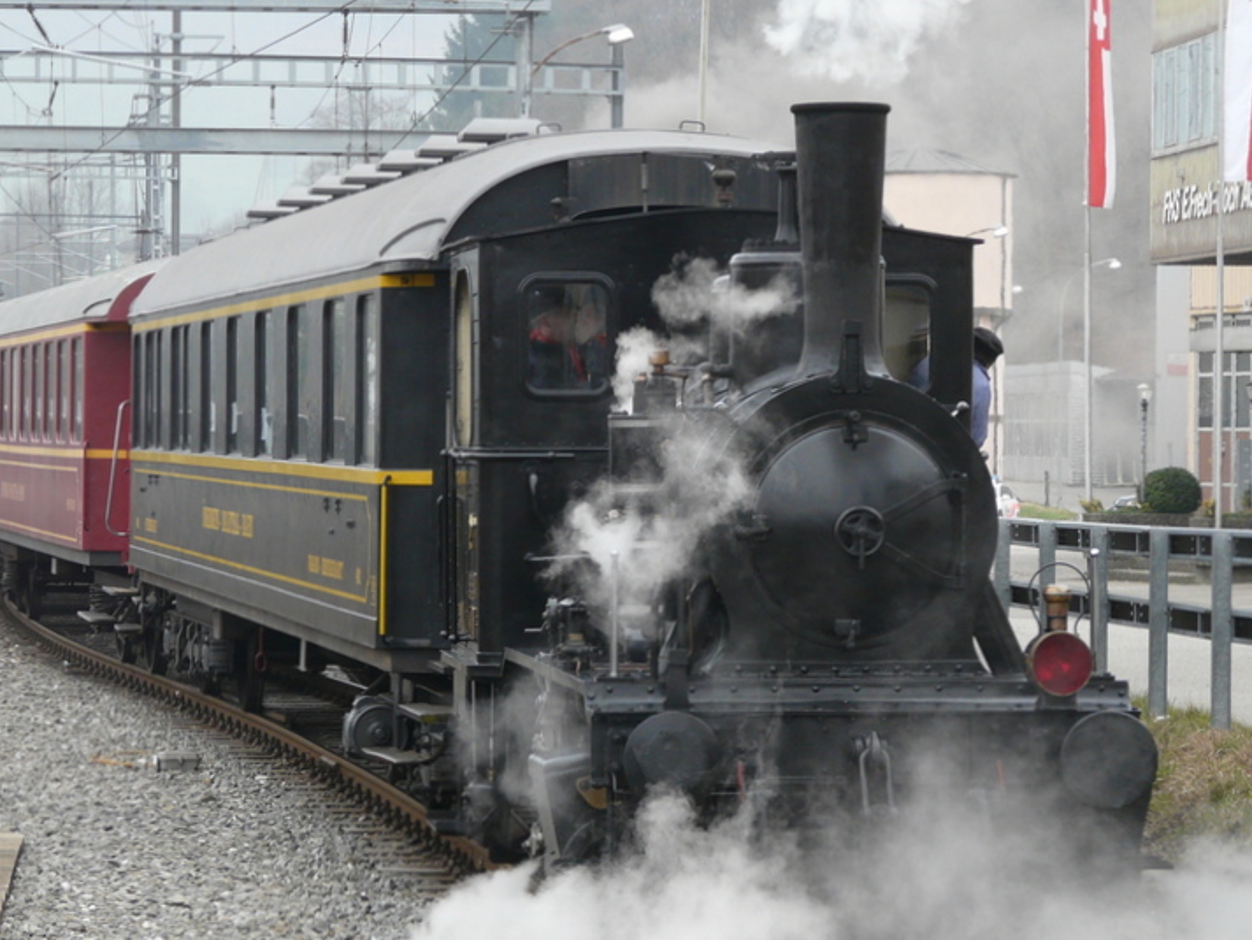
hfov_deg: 12.6
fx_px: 5679
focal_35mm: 157
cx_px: 690
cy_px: 471
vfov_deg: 9.5
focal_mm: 18.3
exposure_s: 1/100
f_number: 3.6
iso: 100
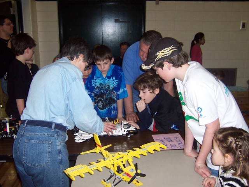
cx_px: 124
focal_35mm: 36
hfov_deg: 51.4
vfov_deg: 39.7
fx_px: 259
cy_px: 94
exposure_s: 1/60
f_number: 2.8
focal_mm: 5.6
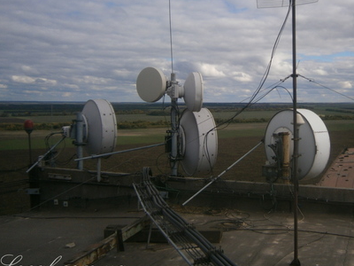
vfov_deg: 36.6
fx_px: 399
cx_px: 232
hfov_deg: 47.2
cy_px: 96
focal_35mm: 39
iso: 80
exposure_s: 1/2000
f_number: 2.8
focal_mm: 4.7
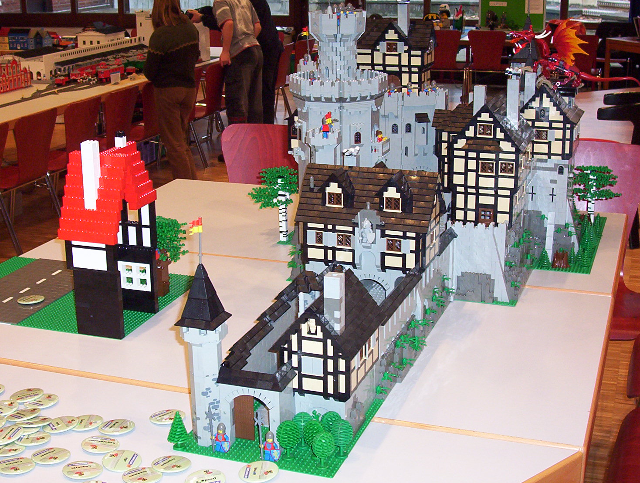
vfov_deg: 24.5
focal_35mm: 60
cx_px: 321
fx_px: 1112
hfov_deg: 32.1
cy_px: 216
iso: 140
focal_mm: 7.1
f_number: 2.97
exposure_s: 1/69.5
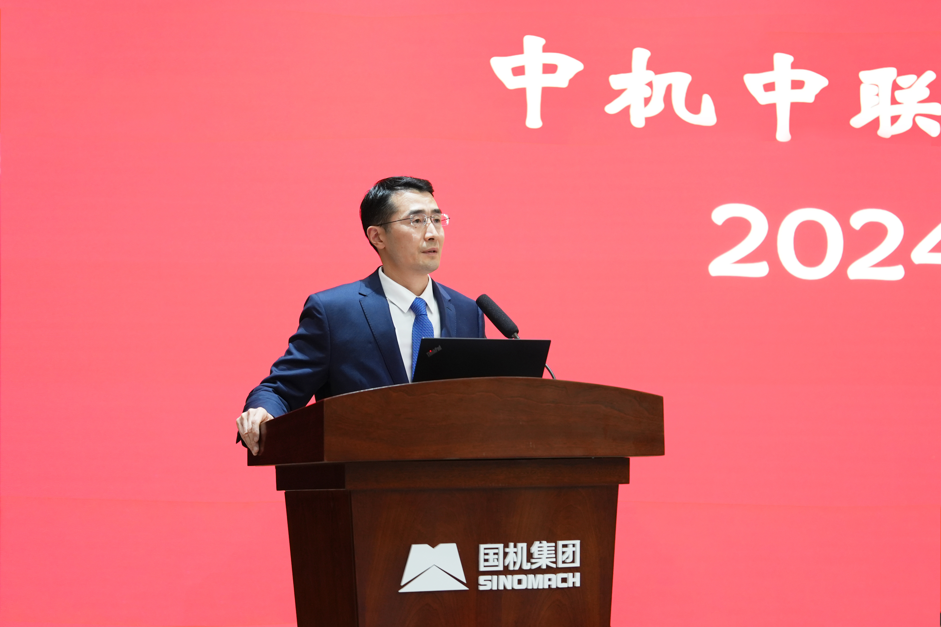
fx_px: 1830
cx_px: 470
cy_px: 314
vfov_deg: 19.5
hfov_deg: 28.8
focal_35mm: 70
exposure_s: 1/80
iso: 640
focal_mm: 70
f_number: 2.8
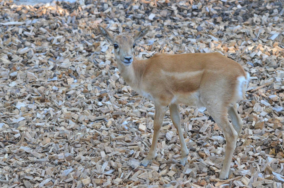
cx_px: 142
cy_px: 94
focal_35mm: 165
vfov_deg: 8.3
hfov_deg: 12.5
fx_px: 1299
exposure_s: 1/1000
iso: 2500
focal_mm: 110
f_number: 8
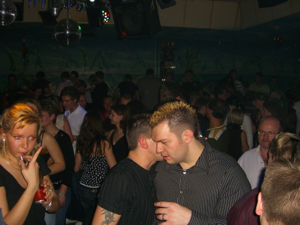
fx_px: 329
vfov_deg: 37.7
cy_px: 112
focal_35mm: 38
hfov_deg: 49.0
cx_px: 150
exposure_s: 1/60
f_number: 2.8
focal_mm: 7.9
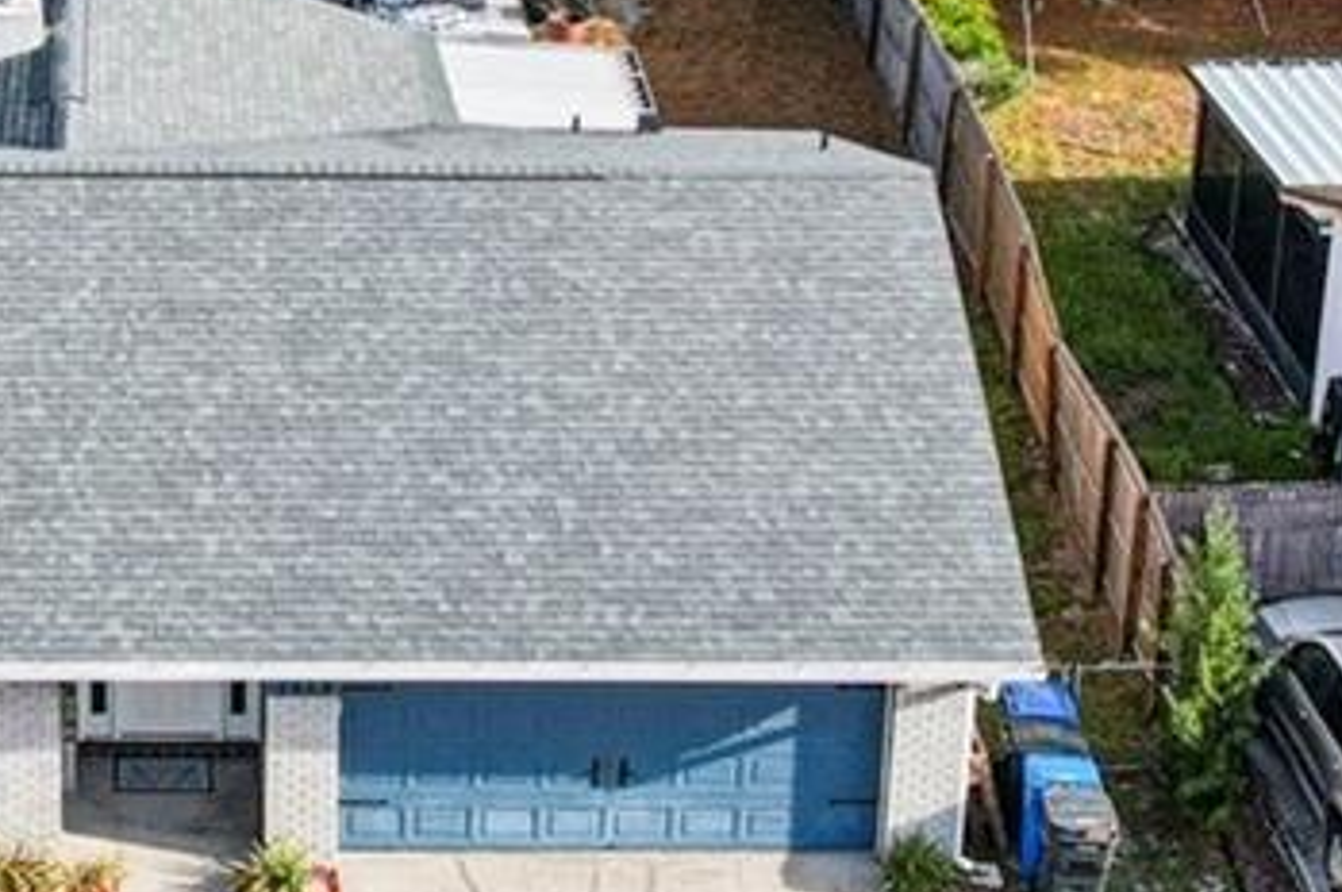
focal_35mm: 101
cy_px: 142
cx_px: 219
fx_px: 3761
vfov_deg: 13.4
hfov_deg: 20.0
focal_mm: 8.4
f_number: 2.8
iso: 150
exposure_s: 1/1250
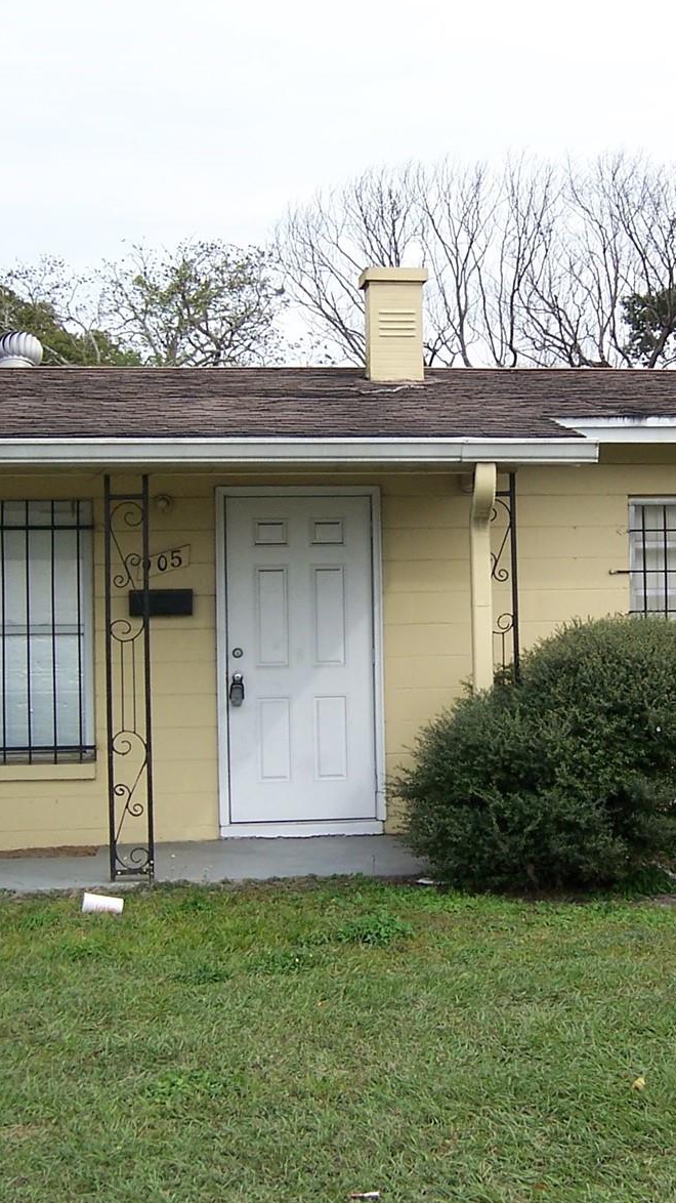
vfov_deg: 42.1
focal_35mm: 49
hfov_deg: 24.3
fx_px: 1562
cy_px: 594
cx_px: 445
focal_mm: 5.5
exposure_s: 1/350
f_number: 3.4
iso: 80
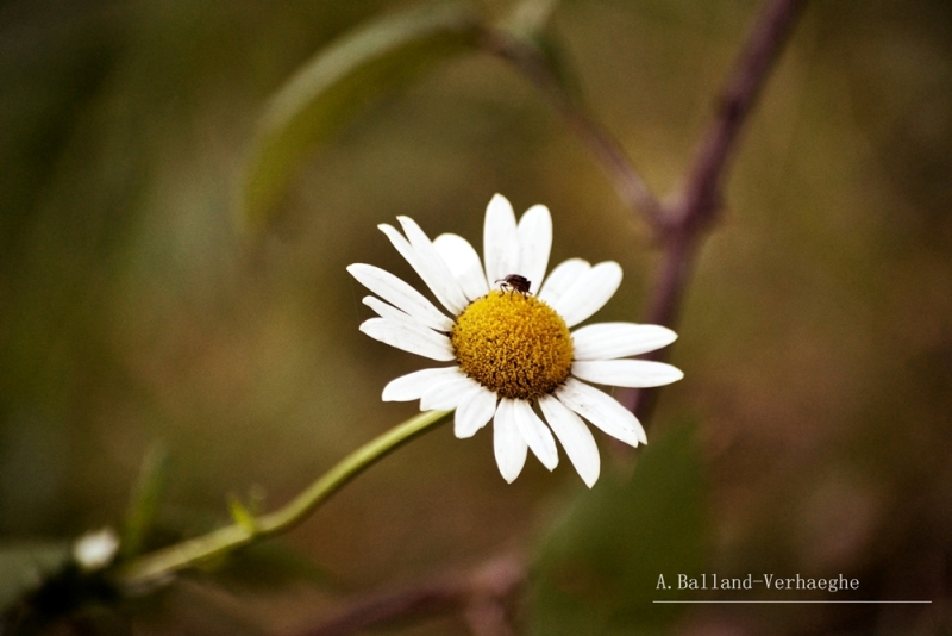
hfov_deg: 6.2
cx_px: 476
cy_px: 318
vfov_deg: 4.2
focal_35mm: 330
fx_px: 8729
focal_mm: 220
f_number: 5.3
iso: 1600
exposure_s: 1/250
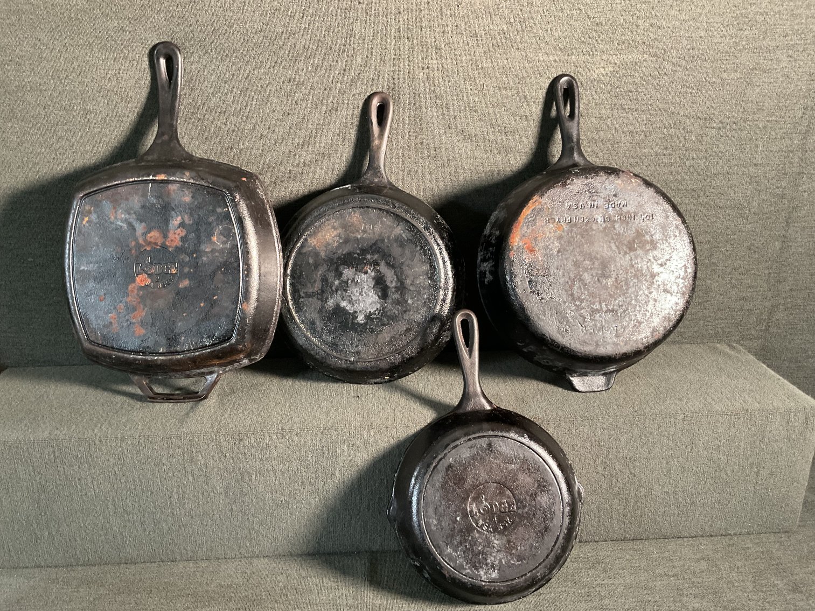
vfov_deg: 48.2
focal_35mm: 29
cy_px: 306
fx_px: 683
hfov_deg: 61.7
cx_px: 408
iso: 200
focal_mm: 3
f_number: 1.8
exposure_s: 1/40
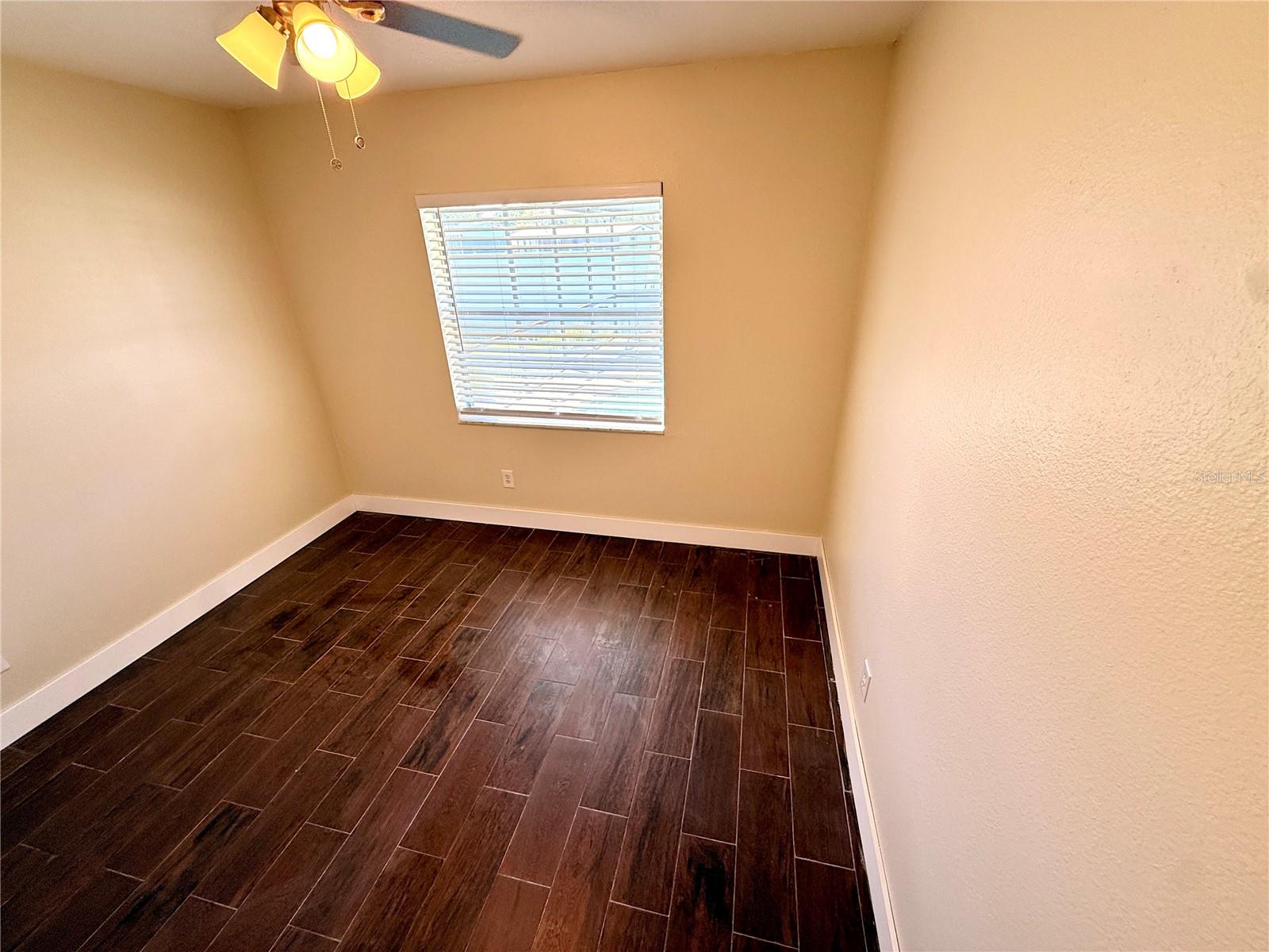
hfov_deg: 102.1
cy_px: 476
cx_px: 634
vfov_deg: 85.7
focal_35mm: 14
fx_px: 513
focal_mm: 2.22
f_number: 2.2
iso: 80
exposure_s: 1/120
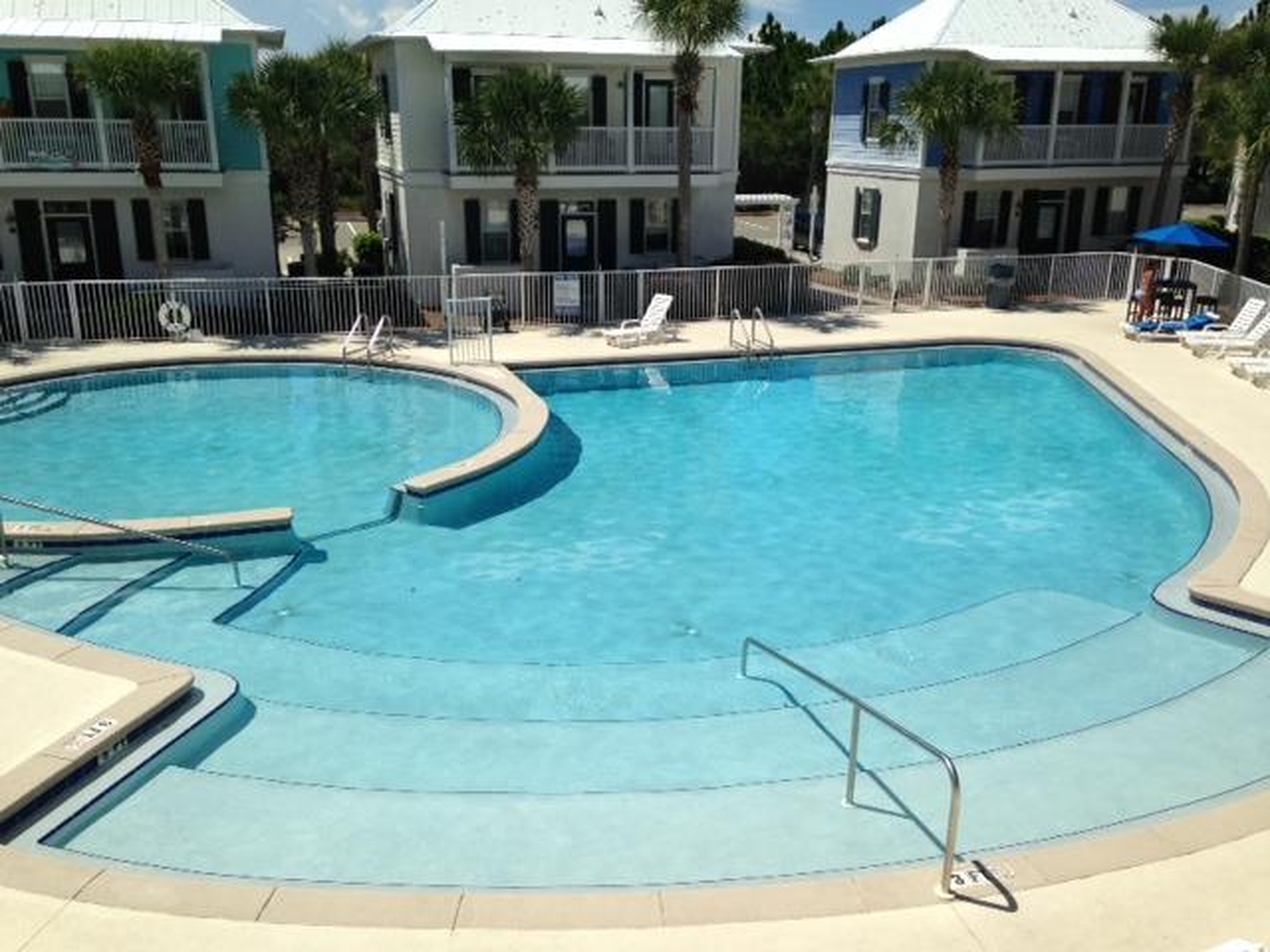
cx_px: 635
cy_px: 476
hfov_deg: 55.4
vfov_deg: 42.9
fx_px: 1211
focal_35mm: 33
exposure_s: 1/3012
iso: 50
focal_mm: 4.12
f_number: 2.4
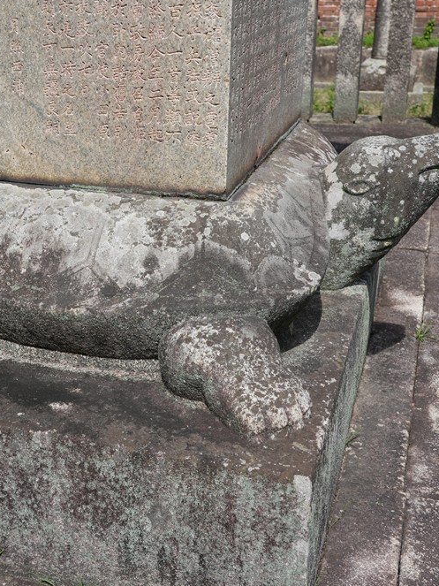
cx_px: 147
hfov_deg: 29.5
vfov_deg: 38.9
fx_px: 829
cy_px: 289
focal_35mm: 49
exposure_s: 1/400
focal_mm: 33
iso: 100
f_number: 6.3
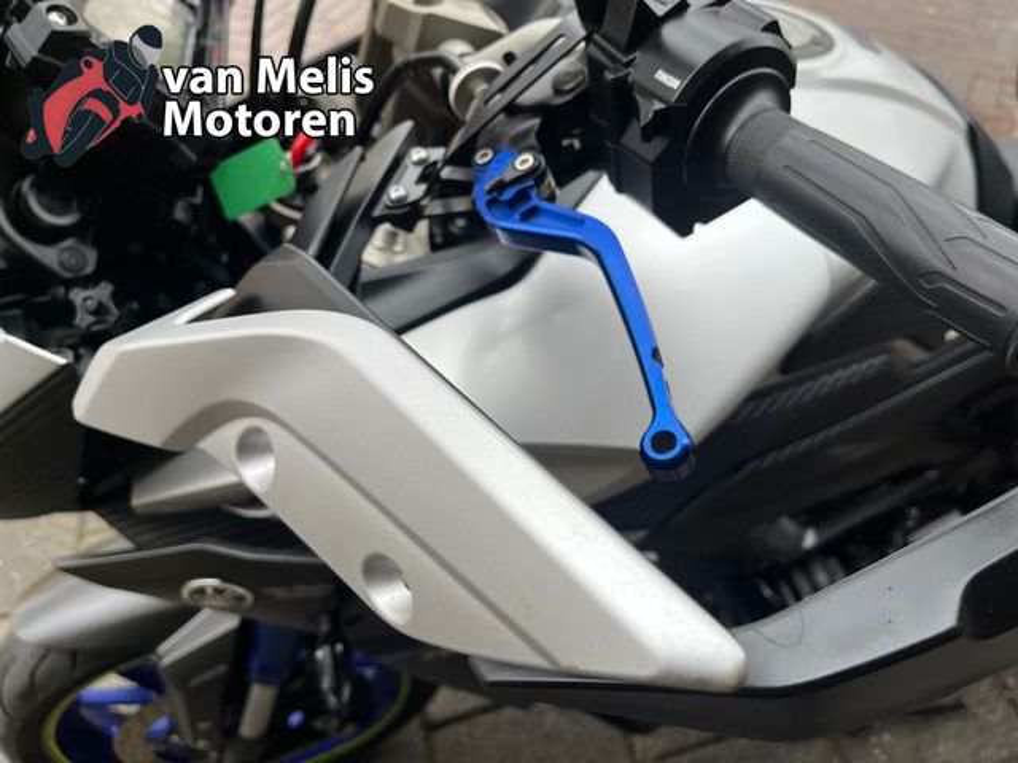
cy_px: 382
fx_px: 765
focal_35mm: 26
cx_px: 509
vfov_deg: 53.1
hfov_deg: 67.3
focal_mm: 5.1
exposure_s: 1/121
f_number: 1.6
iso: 125
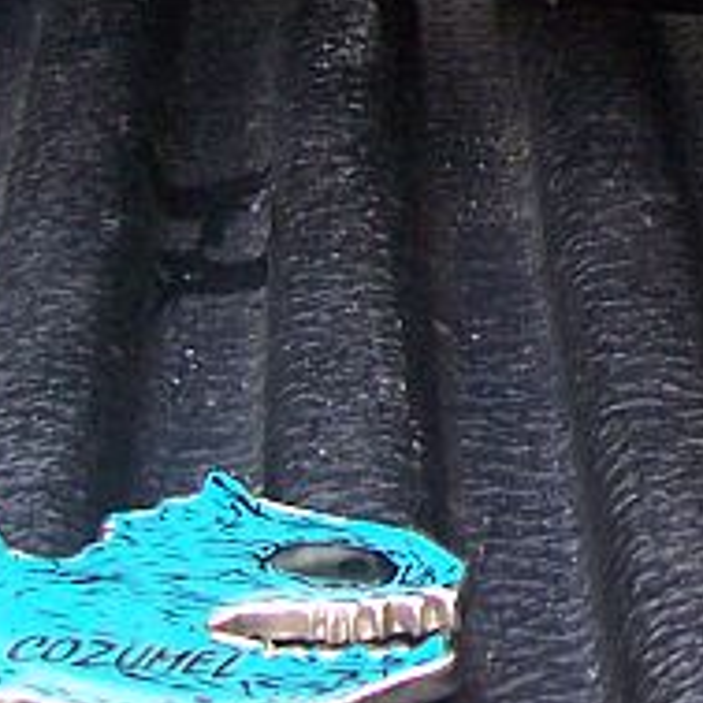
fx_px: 2918
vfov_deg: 12.9
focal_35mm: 127
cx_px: 1201
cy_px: -383
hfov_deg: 12.7
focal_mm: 5.6
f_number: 2.7
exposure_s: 1/30
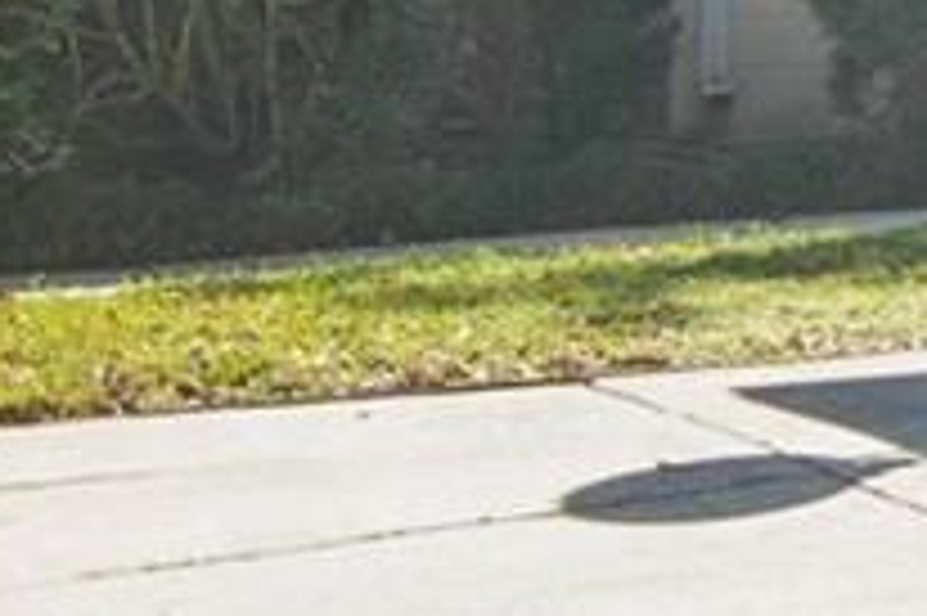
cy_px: 121
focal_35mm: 140
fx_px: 3602
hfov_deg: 12.1
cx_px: 2133
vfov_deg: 9.8
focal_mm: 12
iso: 320
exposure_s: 1/60
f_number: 11
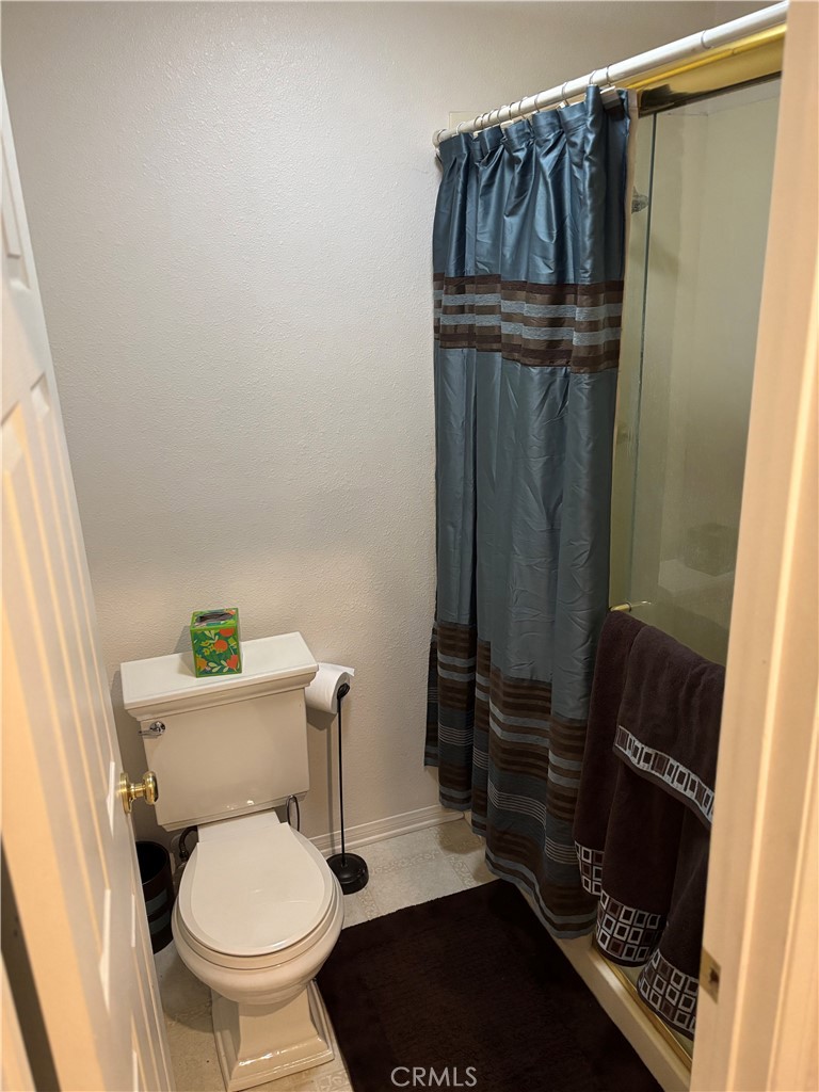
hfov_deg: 53.1
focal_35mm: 26
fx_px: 820
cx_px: 410
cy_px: 546
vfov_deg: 67.3
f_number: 1.6
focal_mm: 5.96
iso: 500
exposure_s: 1/60
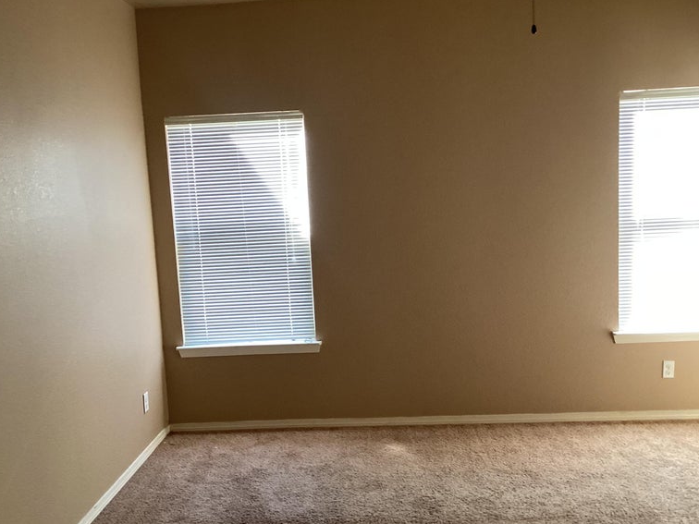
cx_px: 338
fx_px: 707
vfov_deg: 40.6
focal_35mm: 35
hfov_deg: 52.6
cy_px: 290
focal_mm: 3.3
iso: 160
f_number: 2.4
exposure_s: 1/60
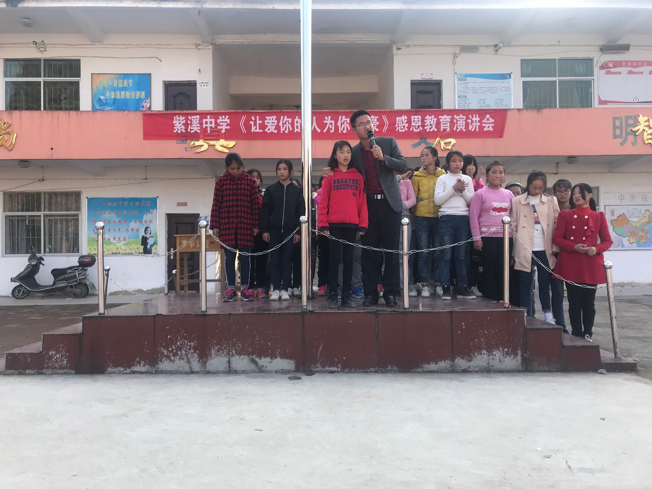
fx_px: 527
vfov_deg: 49.7
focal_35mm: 28
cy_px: 244
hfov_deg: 63.4
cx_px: 326
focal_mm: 3.99
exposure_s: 1/570
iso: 20
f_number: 1.8
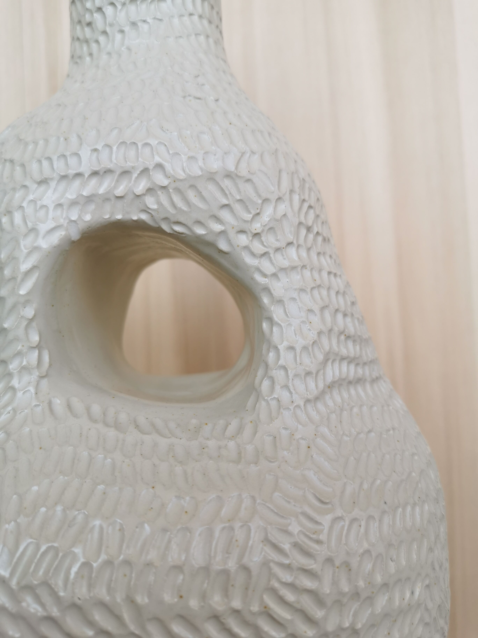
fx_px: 497
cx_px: 239
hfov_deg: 51.4
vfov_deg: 65.3
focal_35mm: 27
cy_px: 319
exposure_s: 1/214
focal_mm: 5.58
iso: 50
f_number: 1.8
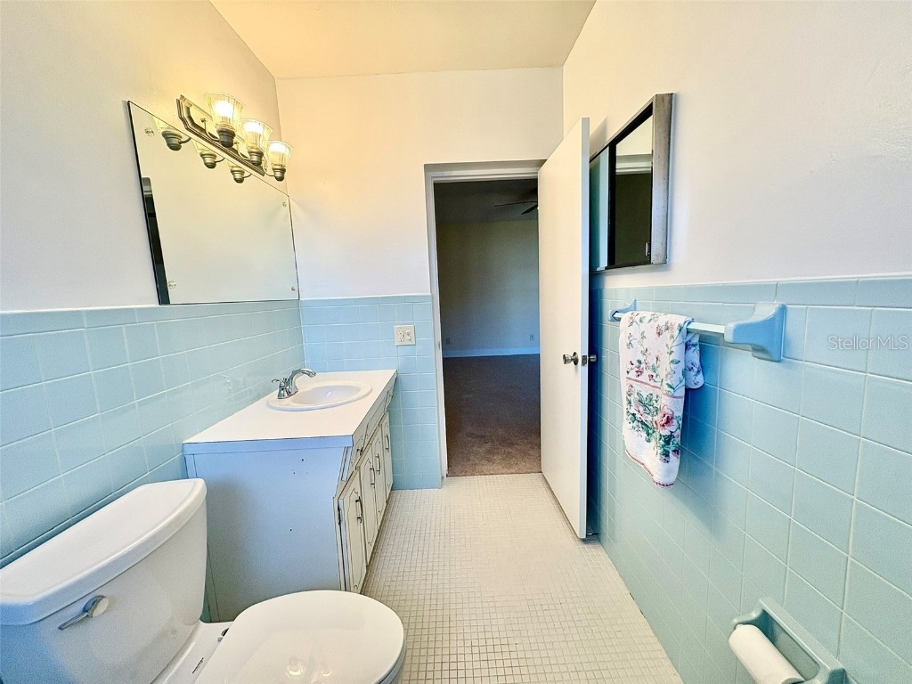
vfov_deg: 85.7
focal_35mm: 14
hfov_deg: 102.1
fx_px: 369
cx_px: 456
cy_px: 342
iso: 80
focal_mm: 2.22
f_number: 2.2
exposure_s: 1/120
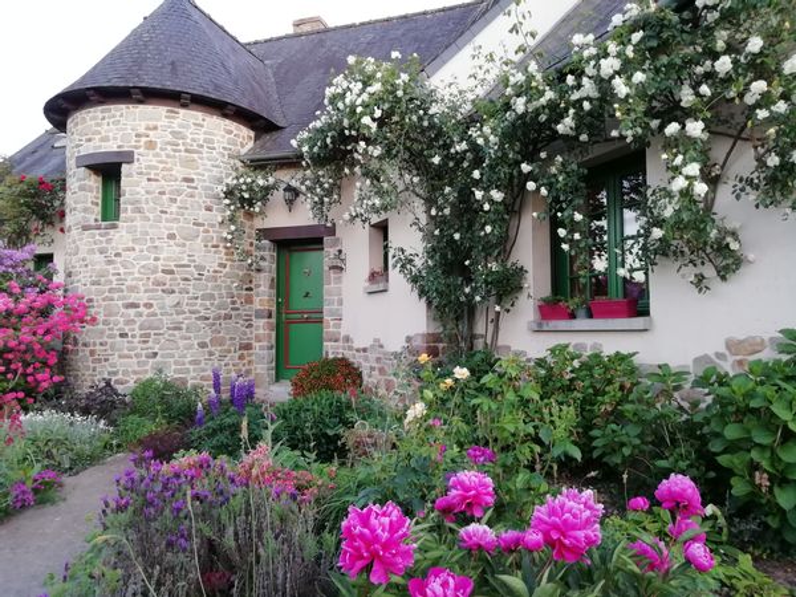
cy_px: 298
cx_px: 398
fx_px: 598
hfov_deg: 67.3
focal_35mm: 26
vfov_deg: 53.1
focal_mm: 3.21
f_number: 2.2
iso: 100
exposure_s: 1/33.3
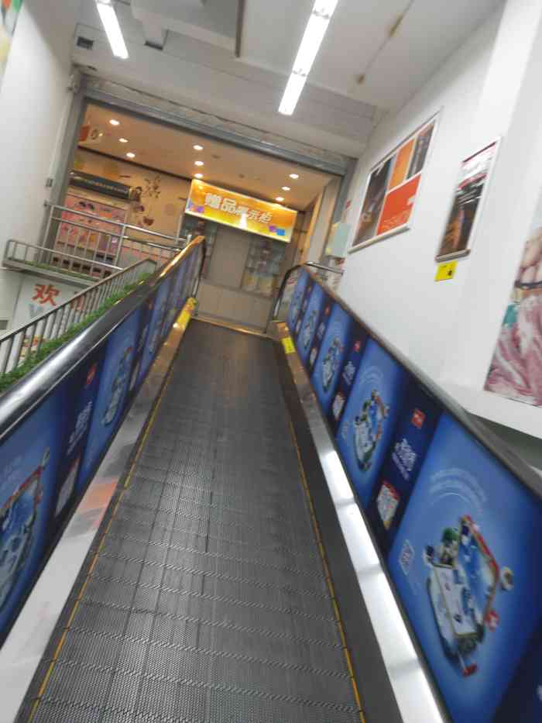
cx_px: 271
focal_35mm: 23
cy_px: 362
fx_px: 480
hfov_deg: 58.9
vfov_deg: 73.9
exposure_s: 1/50
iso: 166
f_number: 1.7
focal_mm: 3.97
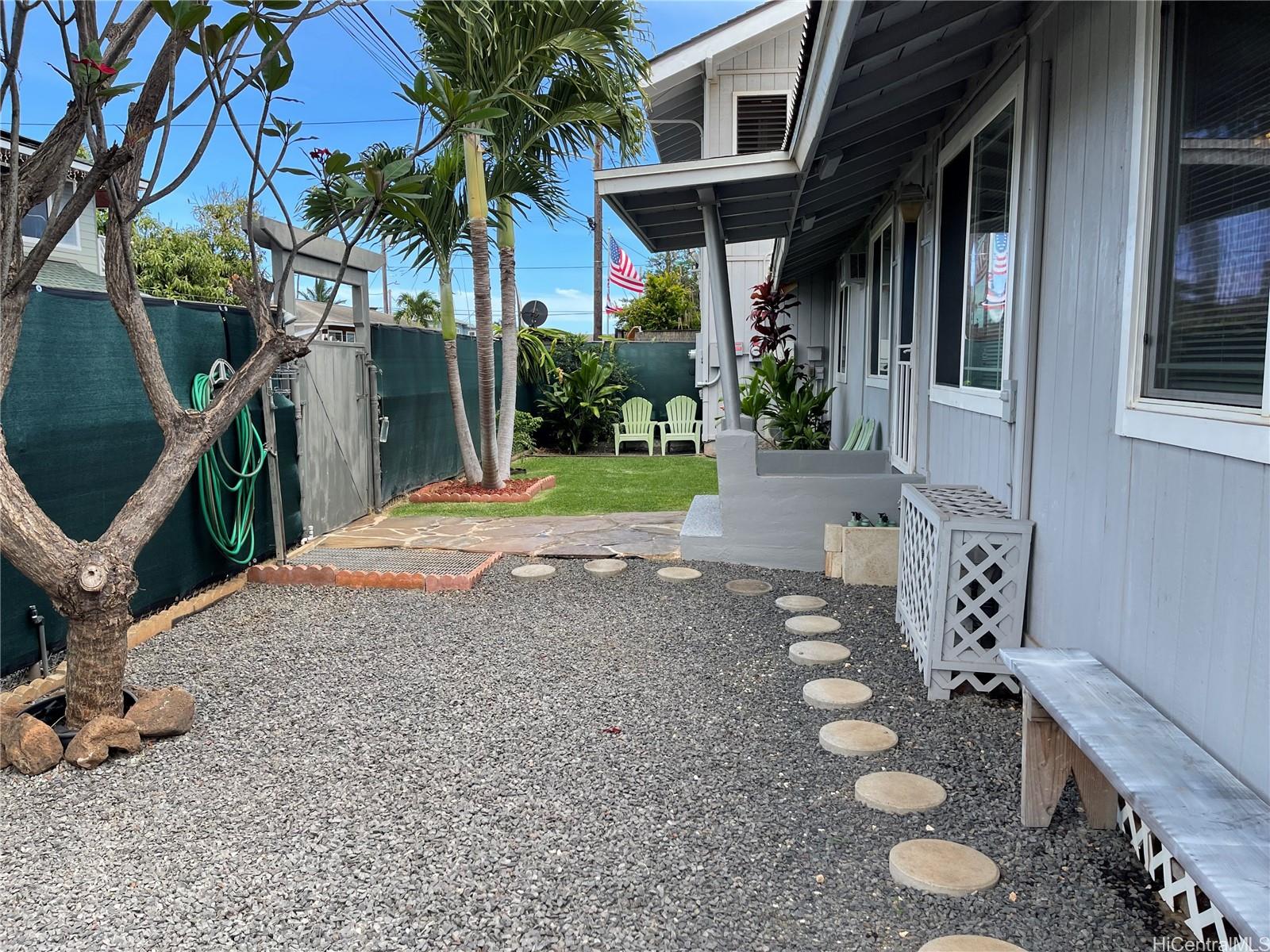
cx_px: 635
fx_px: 954
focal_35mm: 26
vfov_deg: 53.1
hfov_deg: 67.3
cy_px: 476
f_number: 1.6
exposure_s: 1/704
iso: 32
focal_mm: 5.1
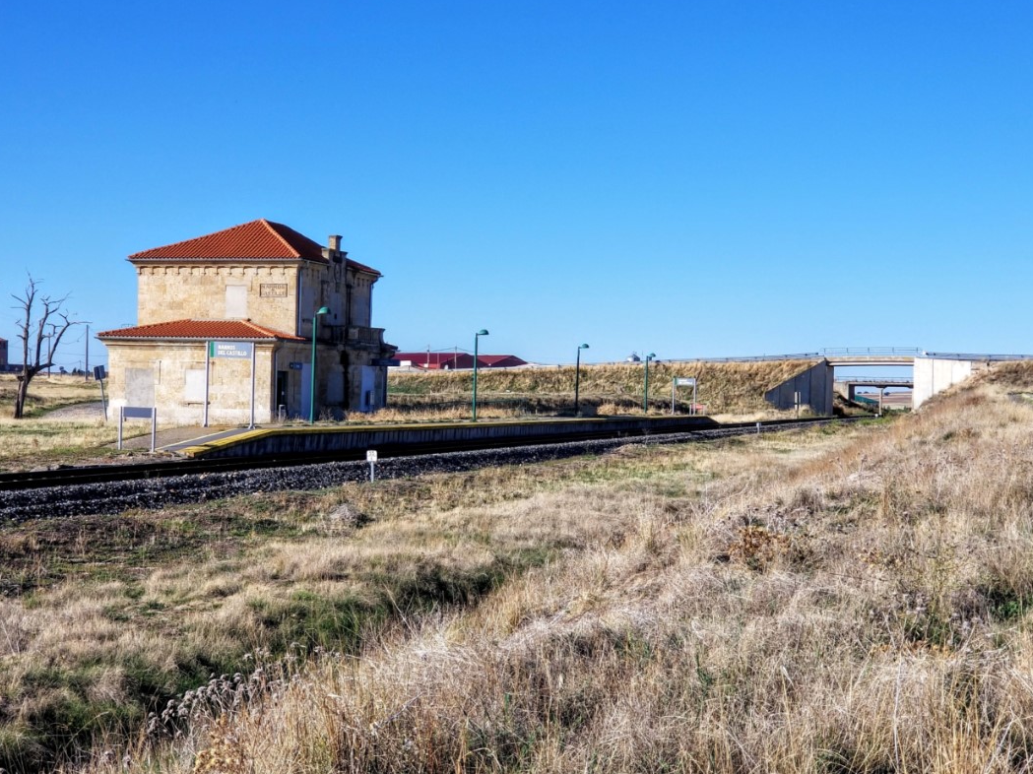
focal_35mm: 60
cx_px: 476
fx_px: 1790
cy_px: 418
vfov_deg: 24.4
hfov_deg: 32.2
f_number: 2.4
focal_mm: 6
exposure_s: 1/908
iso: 25
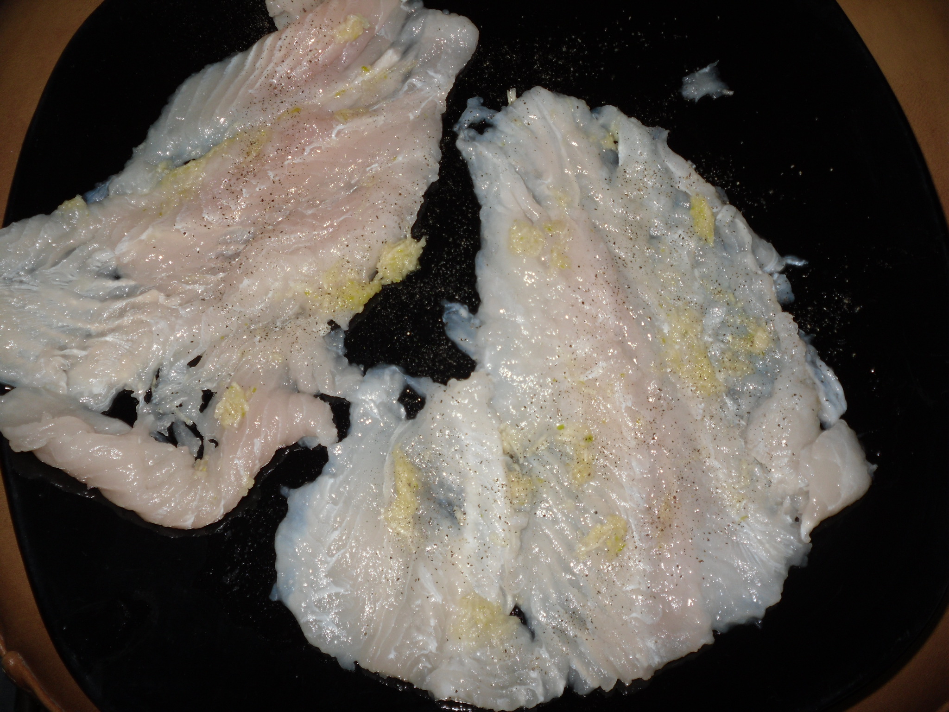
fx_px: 960
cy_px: 356
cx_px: 474
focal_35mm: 35
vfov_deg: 40.7
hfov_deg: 52.6
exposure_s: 1/45
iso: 80
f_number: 3
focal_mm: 6.3
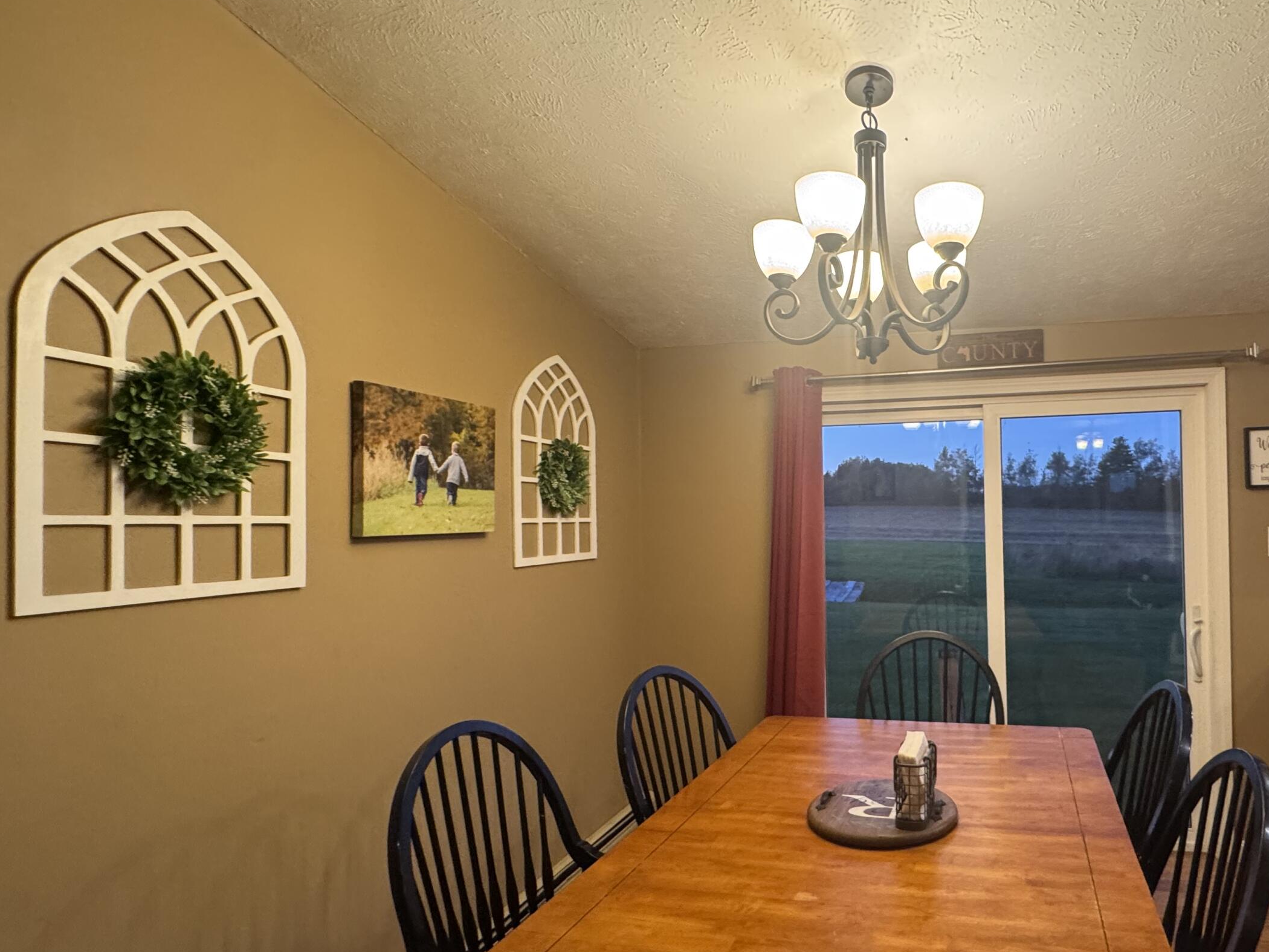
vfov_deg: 65.9
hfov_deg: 78.8
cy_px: 507
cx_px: 857
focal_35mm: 20
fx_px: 733
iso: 320
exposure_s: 1/60
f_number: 2.2
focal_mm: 2.22
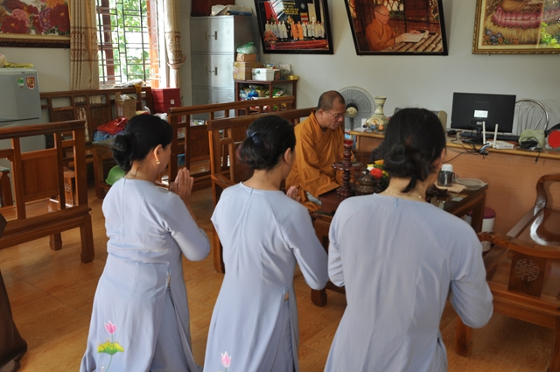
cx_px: 280
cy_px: 186
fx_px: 513
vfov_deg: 39.9
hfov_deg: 57.3
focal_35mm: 33
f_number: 7.1
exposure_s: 1/50
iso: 250
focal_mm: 22
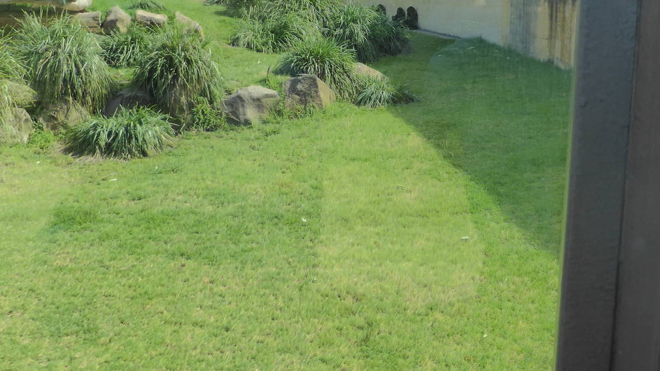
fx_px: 753
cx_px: 388
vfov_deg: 27.3
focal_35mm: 43
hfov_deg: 47.1
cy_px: 87
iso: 200
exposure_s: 1/500
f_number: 3.3
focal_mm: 4.3
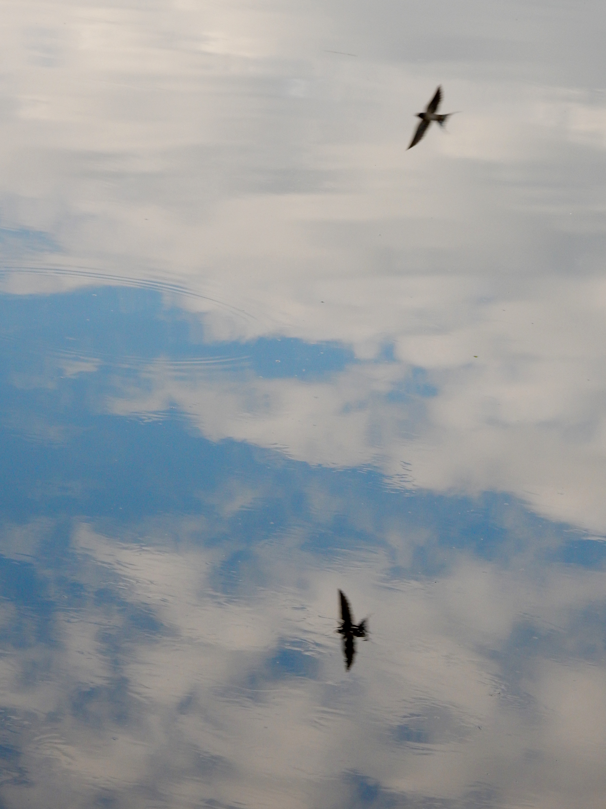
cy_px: 404
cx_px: 303
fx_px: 5345
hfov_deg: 6.5
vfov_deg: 8.6
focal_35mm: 229
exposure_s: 1/250
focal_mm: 40.9
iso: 250
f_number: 6.3
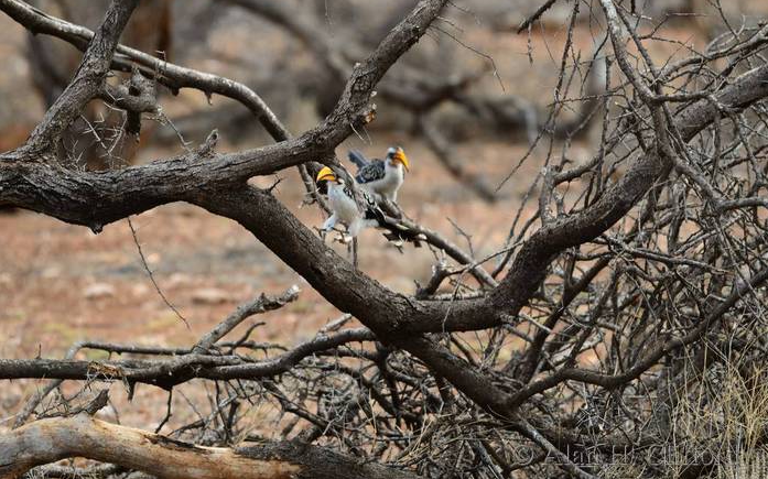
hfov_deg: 4.4
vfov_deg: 2.8
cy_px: 226
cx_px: 385
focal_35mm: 475
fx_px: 9938
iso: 360
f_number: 5.3
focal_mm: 310
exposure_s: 1/640
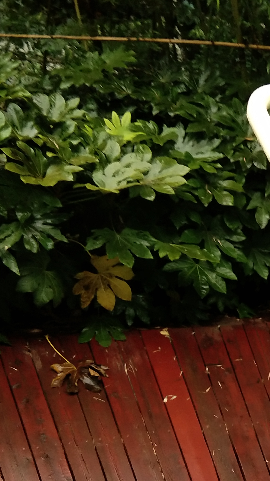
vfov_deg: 30.1
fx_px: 878
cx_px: 376
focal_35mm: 69
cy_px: 355
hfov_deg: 16.3
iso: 250
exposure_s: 1/33.3
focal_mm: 3.69
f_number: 2.2
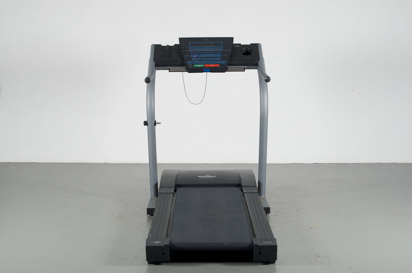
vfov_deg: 25.6
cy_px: 136
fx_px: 600
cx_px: 206
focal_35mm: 52
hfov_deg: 37.9
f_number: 6.3
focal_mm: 35
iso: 100
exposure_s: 1/125
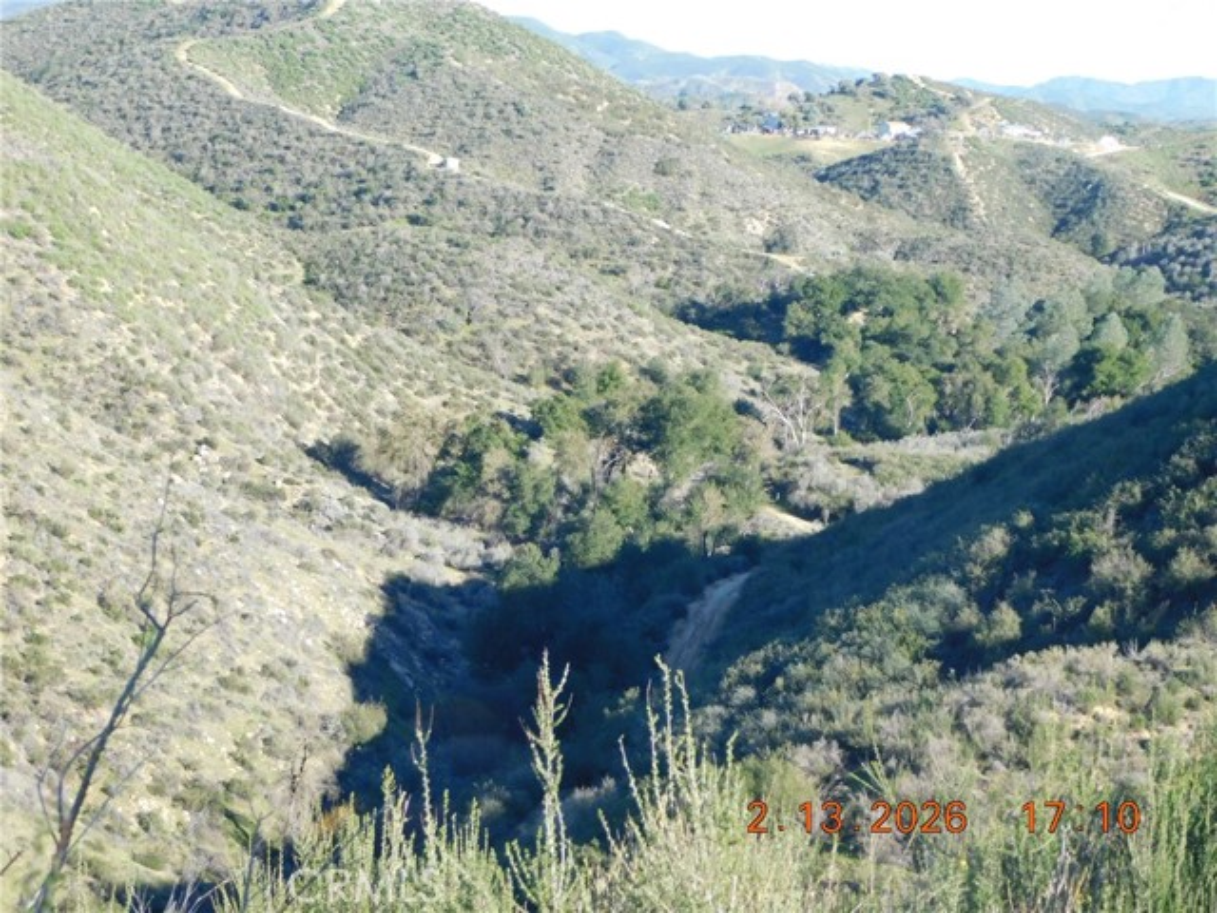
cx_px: 608
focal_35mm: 91
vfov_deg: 16.2
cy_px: 456
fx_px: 3199
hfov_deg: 21.5
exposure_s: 1/200
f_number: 4.5
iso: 125
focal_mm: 16.1
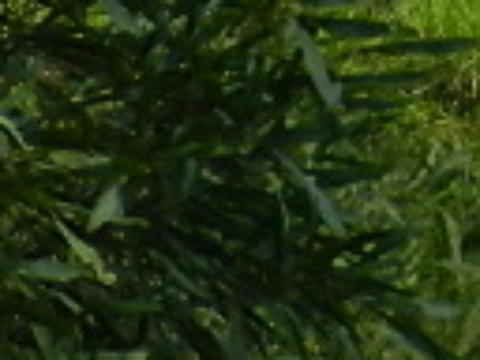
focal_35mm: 1278
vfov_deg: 1.2
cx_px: 1448
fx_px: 17721
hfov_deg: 1.5
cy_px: -578
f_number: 5.3
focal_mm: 28.4
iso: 160
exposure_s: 1/800
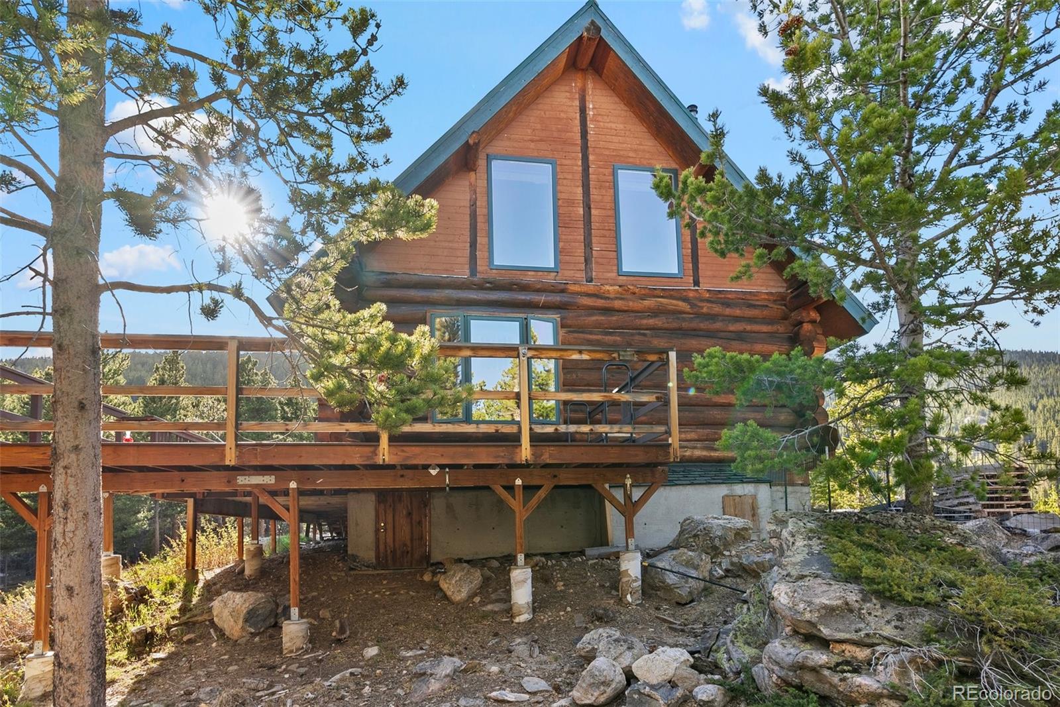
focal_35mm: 16
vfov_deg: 73.8
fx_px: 471
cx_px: 530
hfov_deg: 96.7
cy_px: 354
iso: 500
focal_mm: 16
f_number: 7.1
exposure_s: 1/30
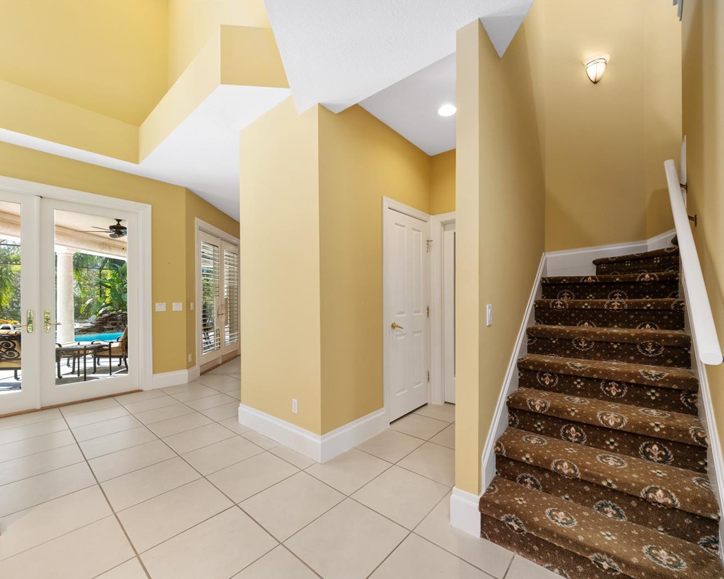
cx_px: 386
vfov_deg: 84.0
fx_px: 321
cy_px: 295
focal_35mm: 15
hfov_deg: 96.7
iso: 100
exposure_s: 1/2.5
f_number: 7.1
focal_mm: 13
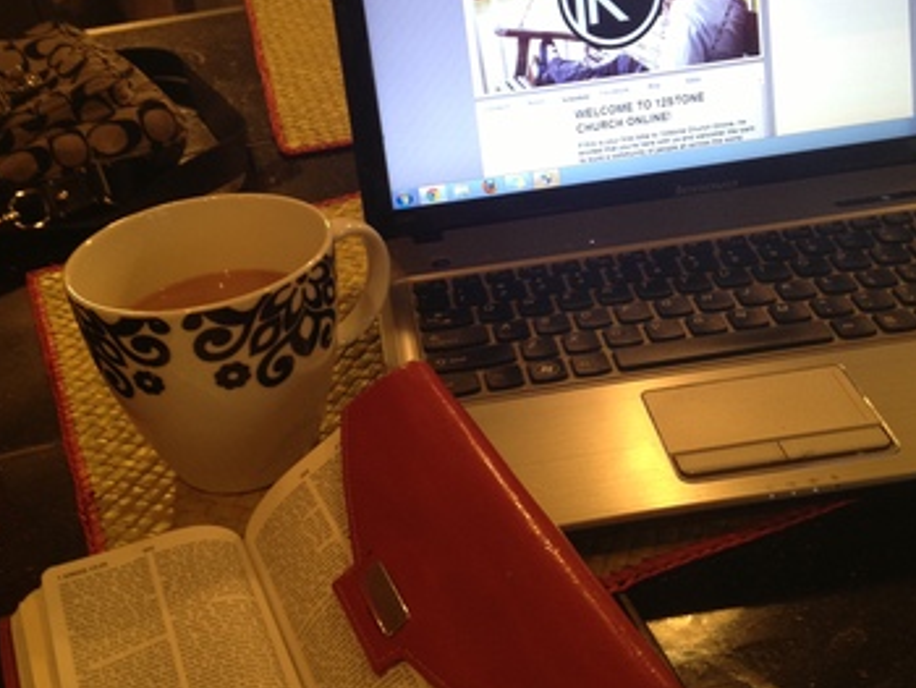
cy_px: 335
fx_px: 1271
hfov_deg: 39.6
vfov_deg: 30.3
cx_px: 461
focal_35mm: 48
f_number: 2.4
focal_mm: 4.28
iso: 100
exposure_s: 1/20
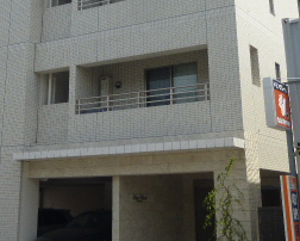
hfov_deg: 30.4
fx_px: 551
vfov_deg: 23.2
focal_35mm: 62
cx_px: 129
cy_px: -21
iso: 100
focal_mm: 4.5
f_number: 9
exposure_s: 1/200
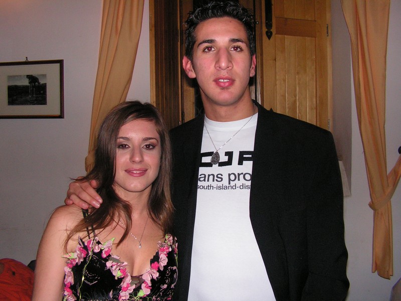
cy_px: 150
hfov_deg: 51.4
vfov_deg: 39.7
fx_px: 417
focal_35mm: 36
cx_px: 200
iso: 200
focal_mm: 6
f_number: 3.2
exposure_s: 1/40
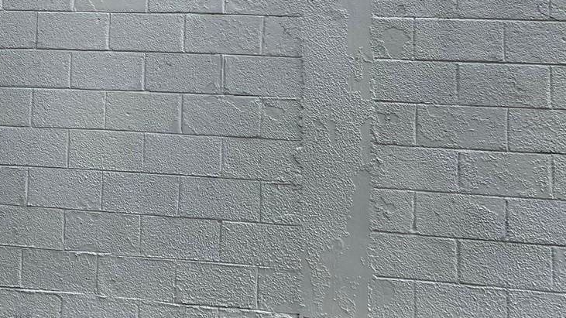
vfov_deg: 18.4
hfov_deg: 33.3
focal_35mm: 62
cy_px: -59
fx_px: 930
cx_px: 162
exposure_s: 1/1645
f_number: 1.5
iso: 50
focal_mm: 5.7
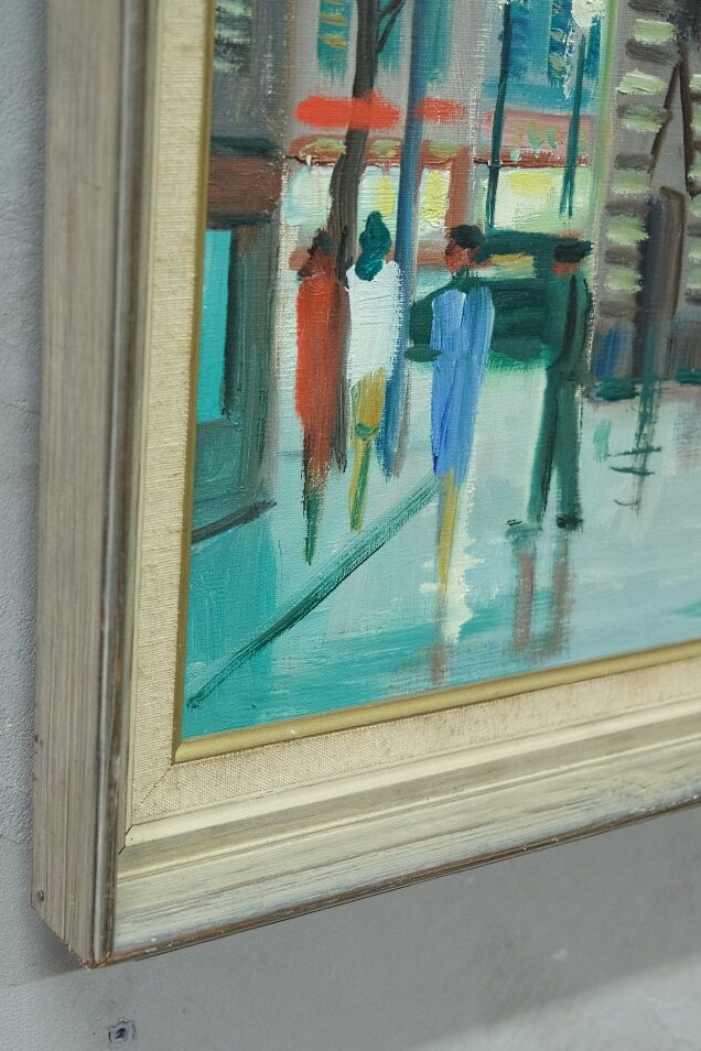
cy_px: 622
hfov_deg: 25.9
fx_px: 1519
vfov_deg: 38.1
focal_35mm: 52
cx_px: 274
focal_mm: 26
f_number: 4
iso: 2000
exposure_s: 1/40
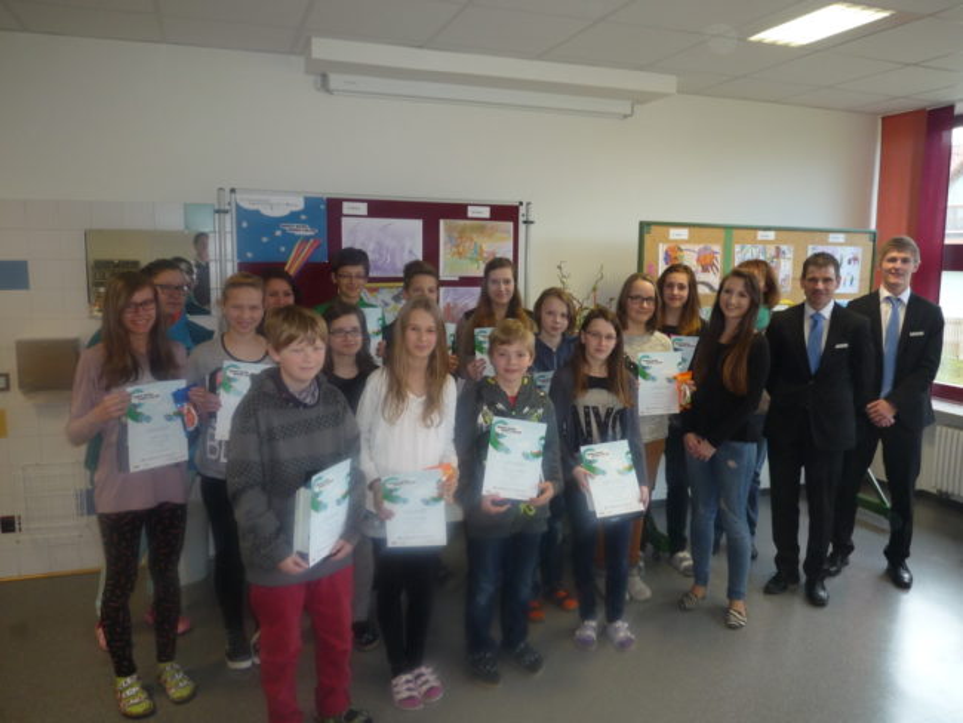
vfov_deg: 51.4
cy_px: 362
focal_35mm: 27
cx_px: 482
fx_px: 751
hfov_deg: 65.3
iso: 125
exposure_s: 1/30
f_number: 2.9
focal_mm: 4.7
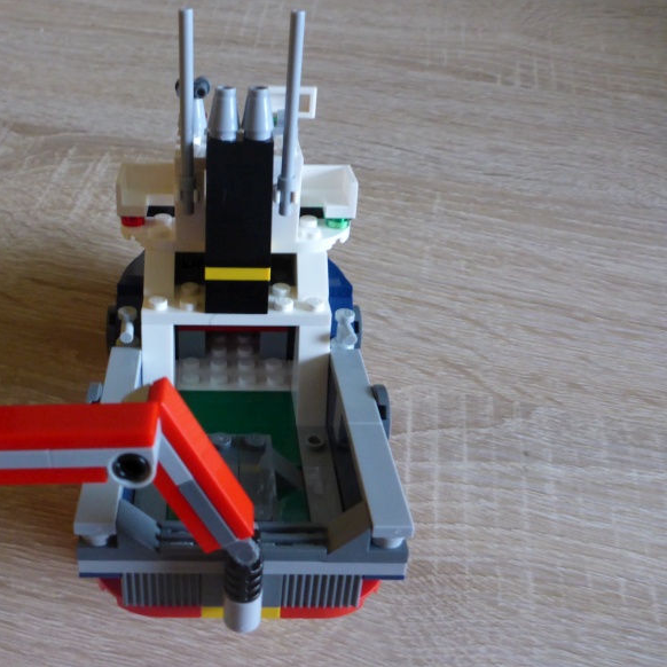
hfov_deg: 47.6
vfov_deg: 48.4
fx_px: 741
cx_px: 218
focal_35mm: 34
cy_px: 324
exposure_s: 1/4
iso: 400
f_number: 3.3
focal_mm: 4.9
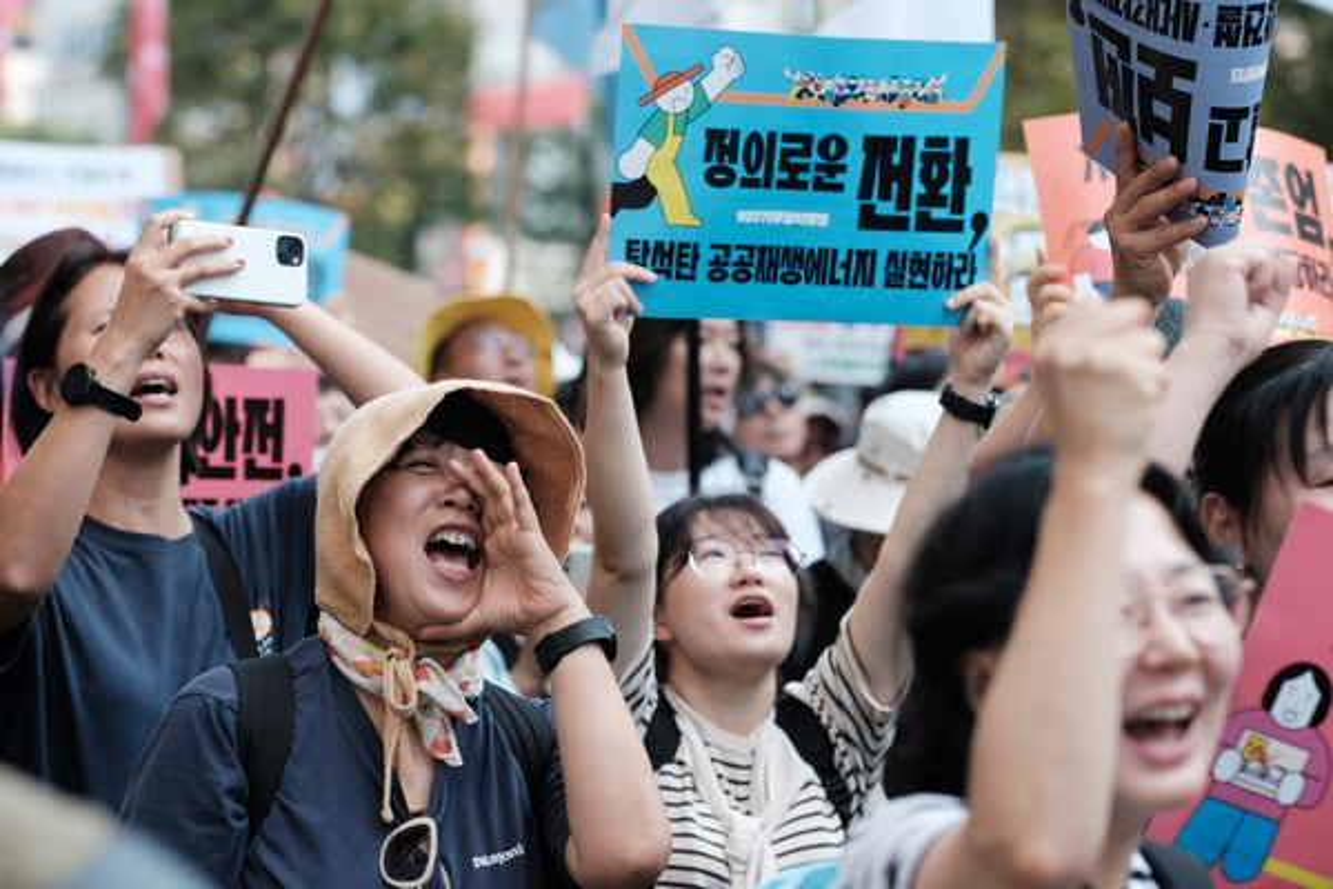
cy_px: 444
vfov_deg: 10.2
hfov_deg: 15.2
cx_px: 666
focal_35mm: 135
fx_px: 4998
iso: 250
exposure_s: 1/250
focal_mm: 90
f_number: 3.2
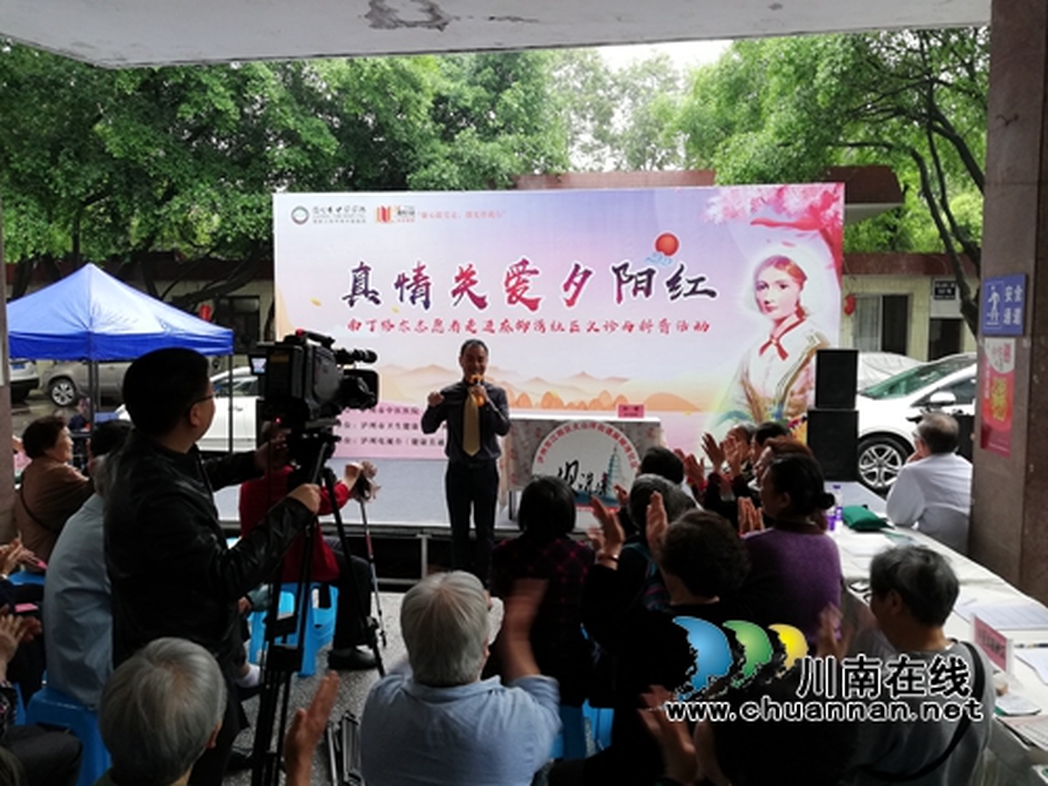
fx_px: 787
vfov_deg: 53.1
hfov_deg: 67.3
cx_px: 524
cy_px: 393
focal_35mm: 26
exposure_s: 1/33.3
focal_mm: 3.81
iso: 125
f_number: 2.2
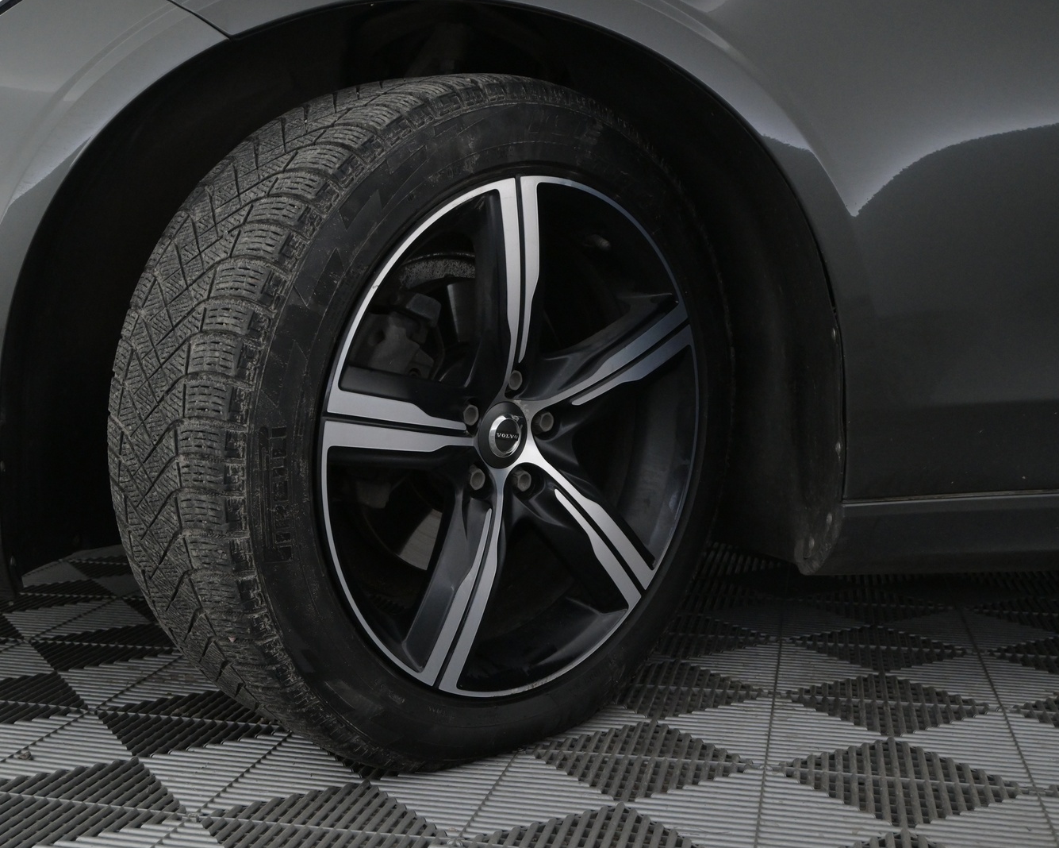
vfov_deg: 36.5
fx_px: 1285
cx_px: 465
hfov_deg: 44.7
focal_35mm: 41
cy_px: 422
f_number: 5.6
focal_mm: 24
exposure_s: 1/125
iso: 2500
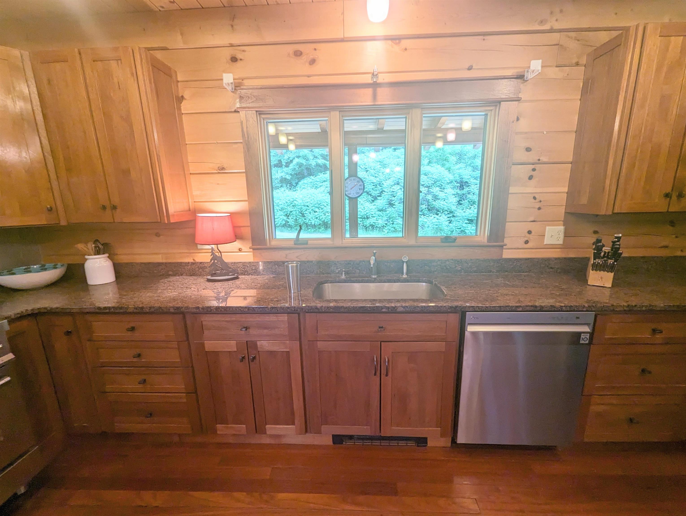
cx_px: 343
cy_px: 258
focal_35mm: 13
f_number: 2.2
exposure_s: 1/60
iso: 70
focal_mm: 1.95
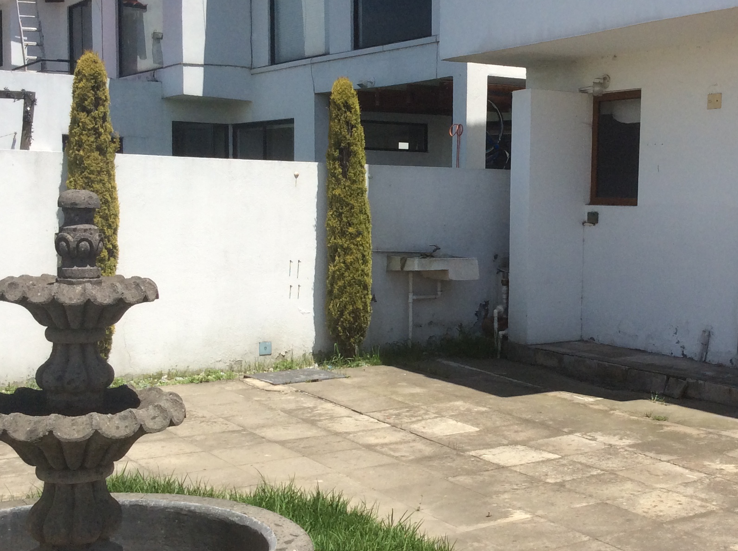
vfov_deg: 28.0
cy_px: 290
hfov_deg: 36.4
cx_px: 511
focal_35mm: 52
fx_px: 1107
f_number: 2.4
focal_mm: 3.3
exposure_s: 1/1789
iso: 32
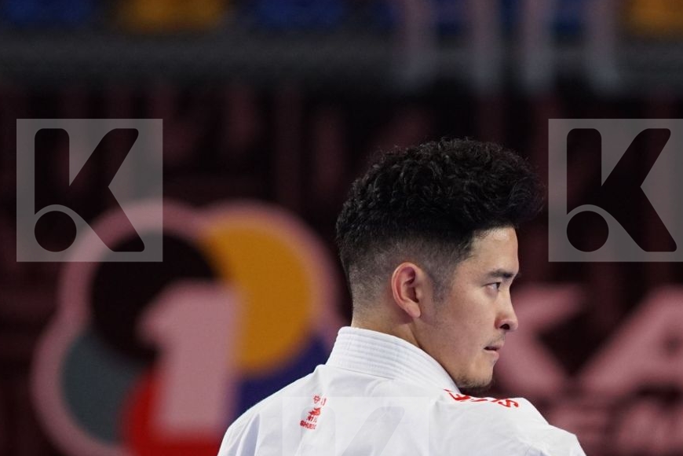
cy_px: 469
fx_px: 11781
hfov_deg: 3.3
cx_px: 622
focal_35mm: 621
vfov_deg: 2.2
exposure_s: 1/400
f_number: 3.2
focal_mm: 200
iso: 800
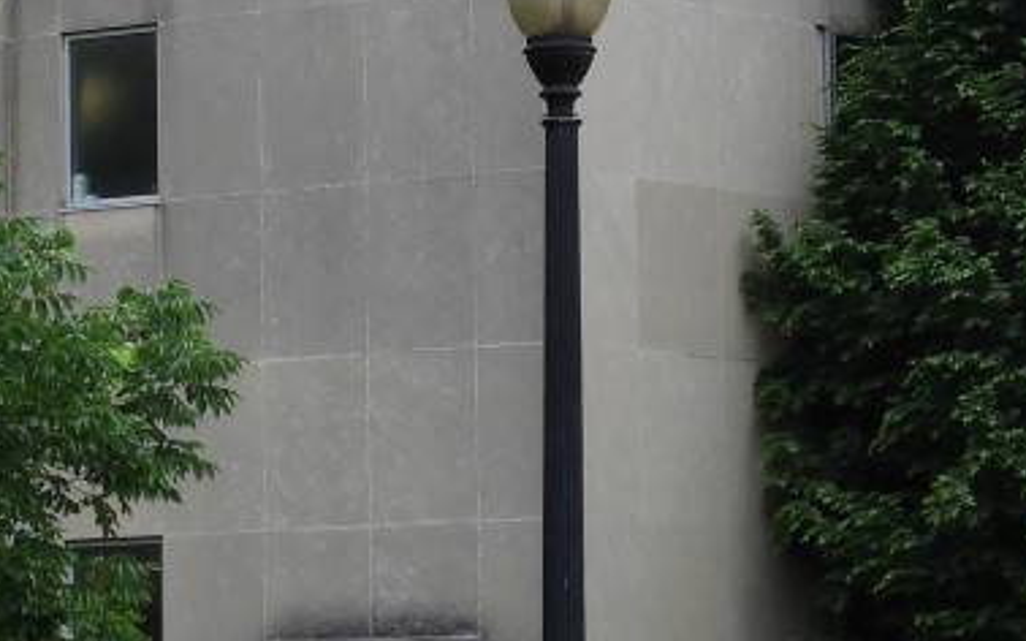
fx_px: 6206
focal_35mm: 222
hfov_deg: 9.5
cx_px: 499
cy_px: 111
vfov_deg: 5.9
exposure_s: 1/400
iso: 100
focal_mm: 9.9
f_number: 4
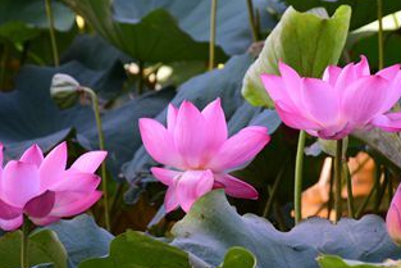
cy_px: 149
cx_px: 237
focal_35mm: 278
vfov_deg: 4.9
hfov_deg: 7.4
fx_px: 3098
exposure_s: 1/200
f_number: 5.6
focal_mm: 116
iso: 360
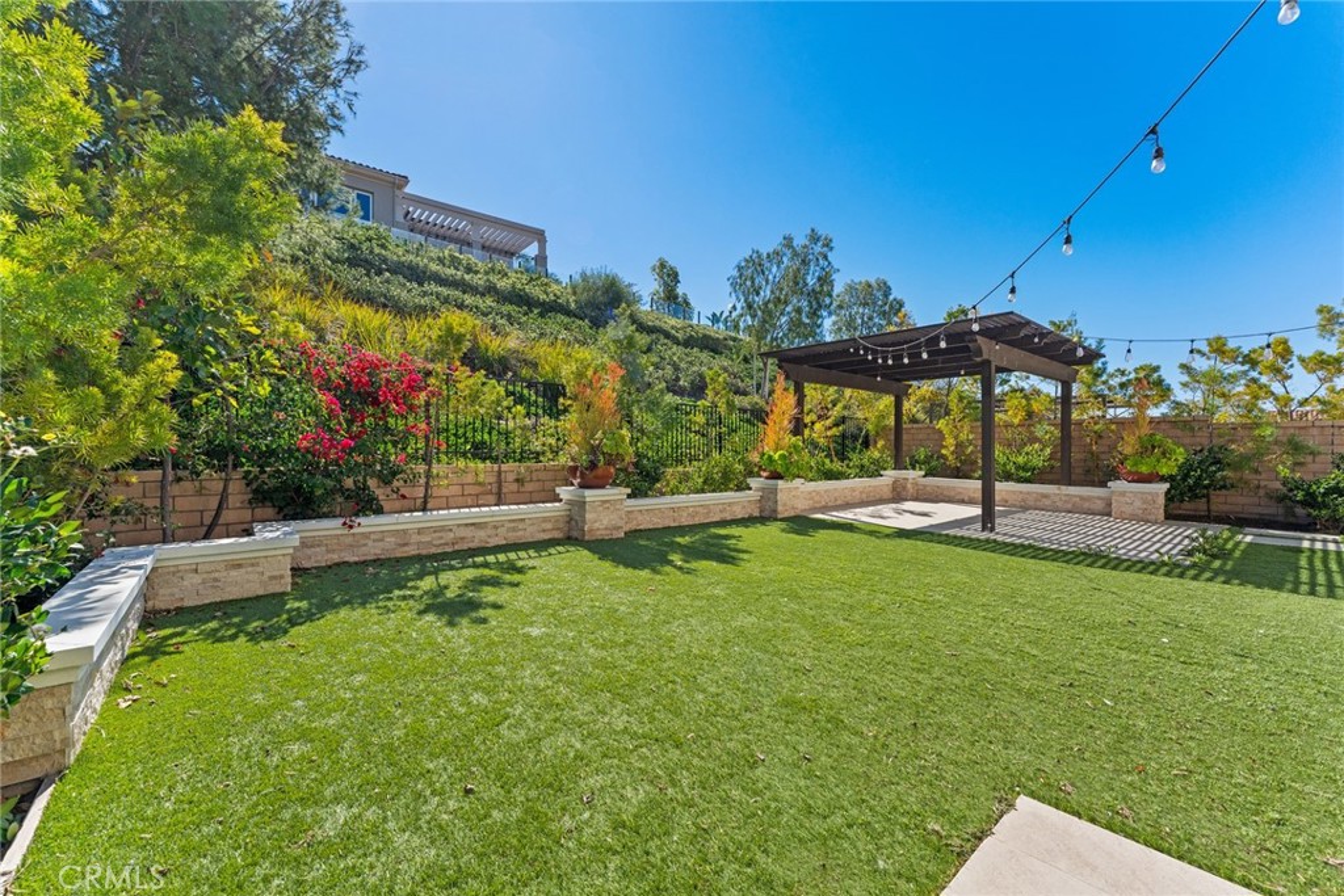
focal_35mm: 14
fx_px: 523
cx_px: 672
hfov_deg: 104.2
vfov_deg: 81.2
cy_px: 448
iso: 200
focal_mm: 14
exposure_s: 1/500
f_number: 6.3
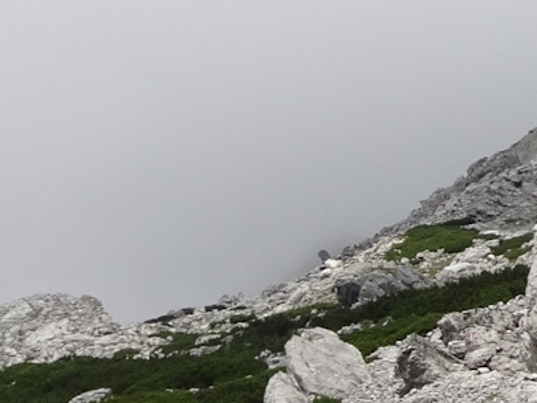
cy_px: 54
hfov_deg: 10.3
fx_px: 2793
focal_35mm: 180
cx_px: 997
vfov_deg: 8.2
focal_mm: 6.56
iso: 80
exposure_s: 1/1000
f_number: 4
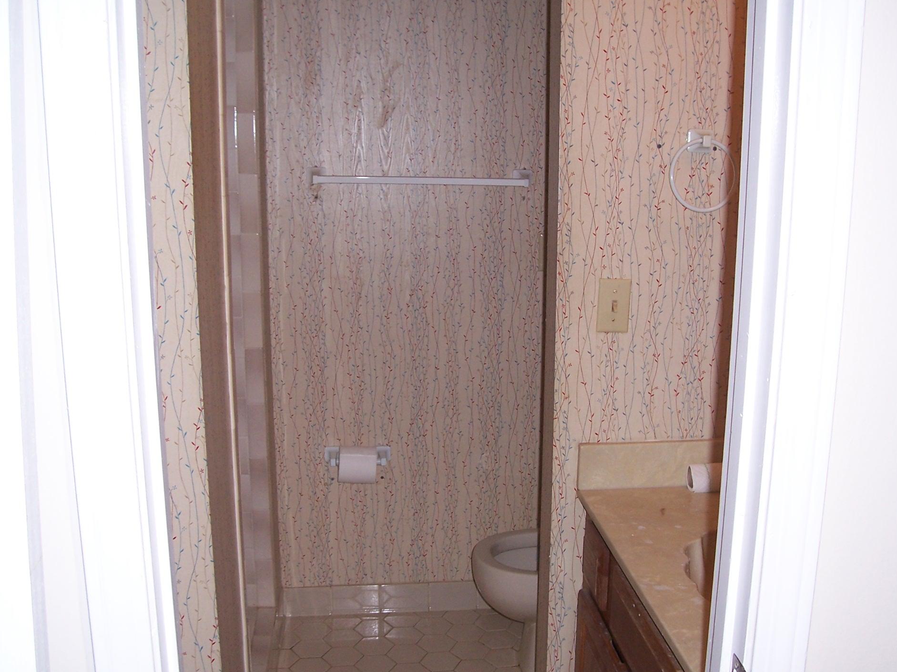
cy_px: 356
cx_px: 454
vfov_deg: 38.6
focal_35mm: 37
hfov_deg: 50.1
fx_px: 959
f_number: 2.7
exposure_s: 1/60
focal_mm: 5.6
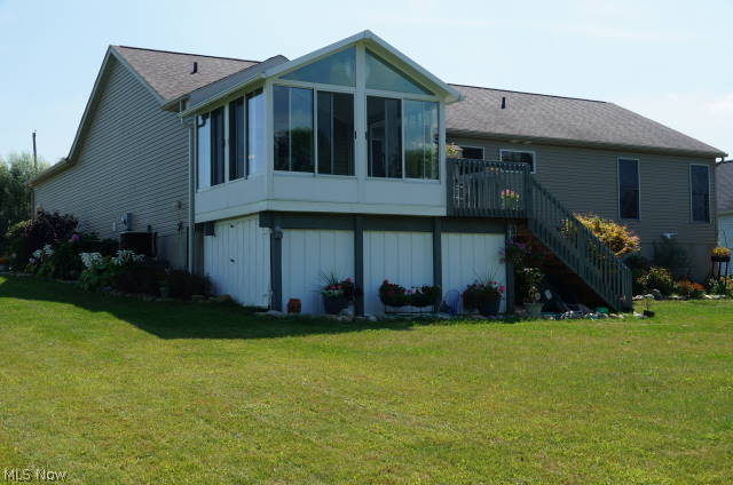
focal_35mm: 45
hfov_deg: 43.7
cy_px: 242
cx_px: 366
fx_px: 914
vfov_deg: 29.7
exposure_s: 1/125
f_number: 13
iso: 100
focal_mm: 30
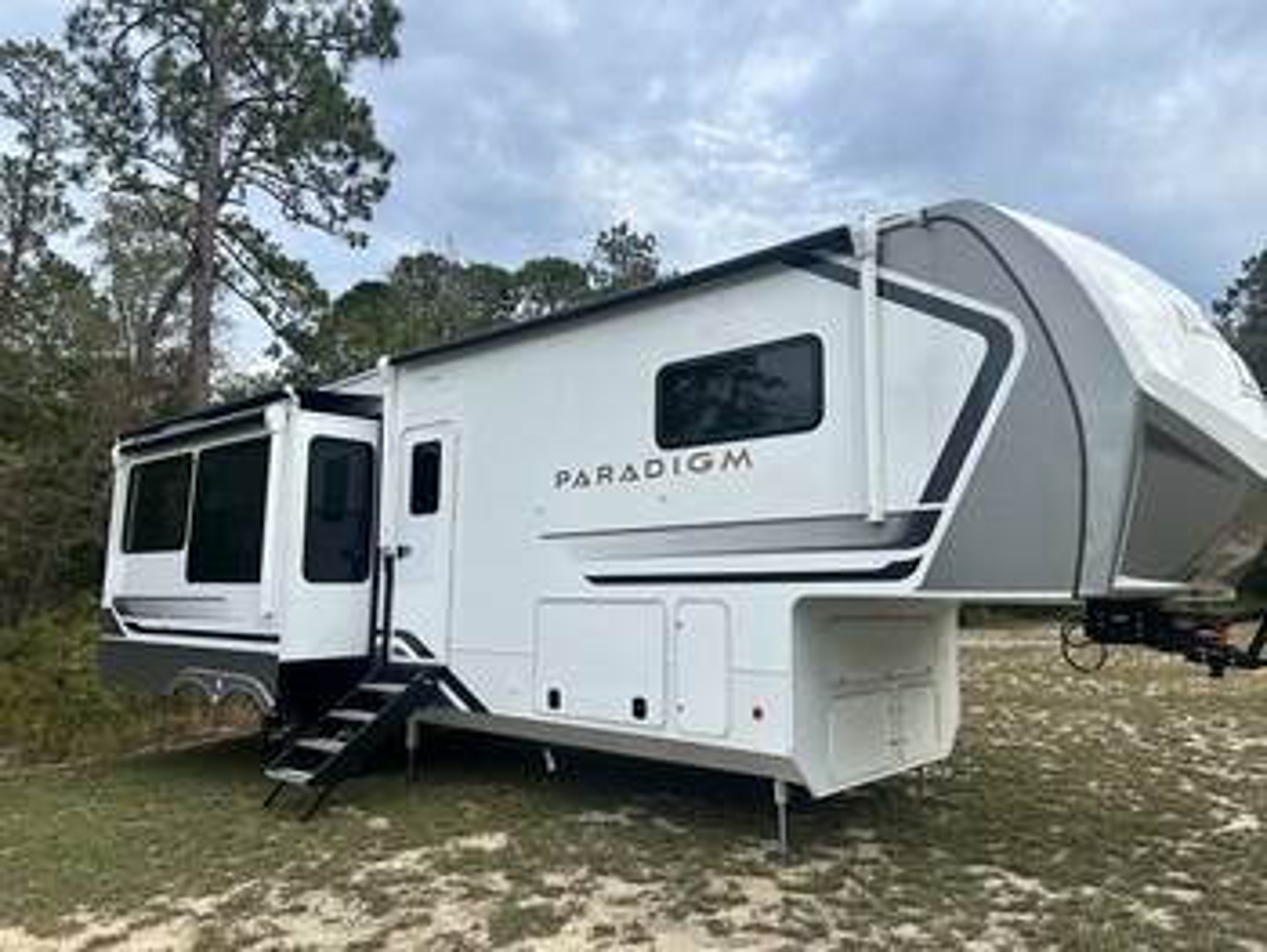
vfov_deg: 56.9
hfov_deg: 71.6
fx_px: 879
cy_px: 476
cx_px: 634
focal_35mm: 24
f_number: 1.78
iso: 80
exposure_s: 1/2299
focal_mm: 6.86
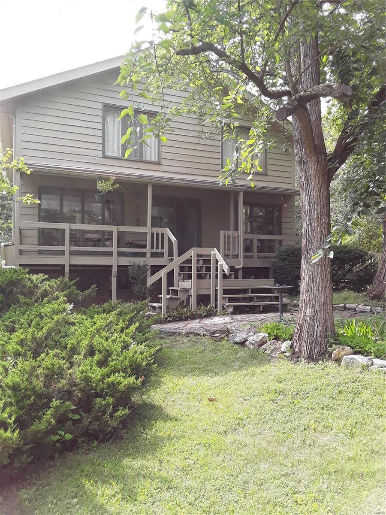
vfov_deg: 65.3
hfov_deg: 51.4
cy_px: 258
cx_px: 193
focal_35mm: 27
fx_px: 401
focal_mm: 2.91
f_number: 1.9
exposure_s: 1/256
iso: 40
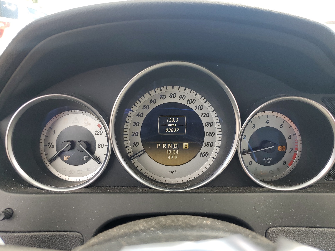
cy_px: 122
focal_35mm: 27
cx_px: 169
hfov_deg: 65.3
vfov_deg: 51.4
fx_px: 261
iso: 50
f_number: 1.5
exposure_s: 1/250
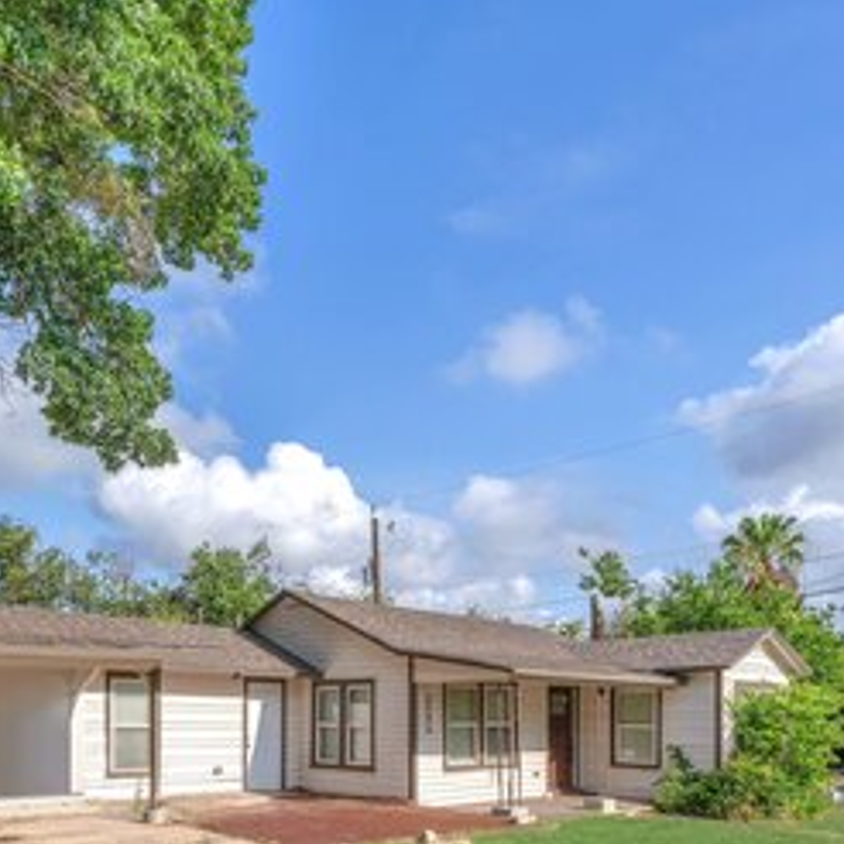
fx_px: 855
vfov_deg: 48.1
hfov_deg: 52.4
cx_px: 364
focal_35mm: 31
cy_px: 729
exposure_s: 1/250
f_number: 10
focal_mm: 14
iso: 125
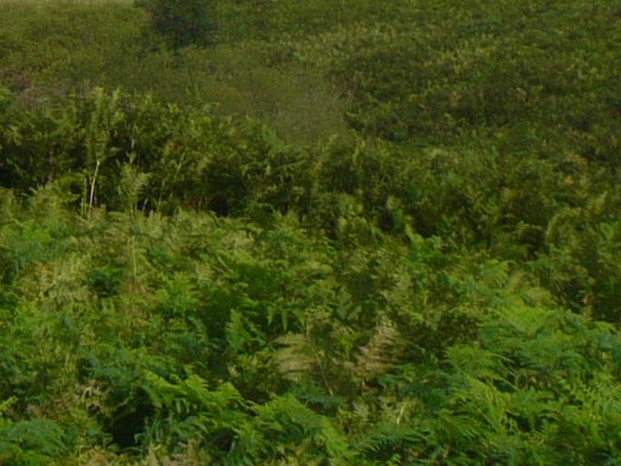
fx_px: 3444
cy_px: -298
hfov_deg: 10.0
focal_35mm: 192
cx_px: -323
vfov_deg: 7.6
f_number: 4
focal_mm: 7
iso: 100
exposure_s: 1/1000
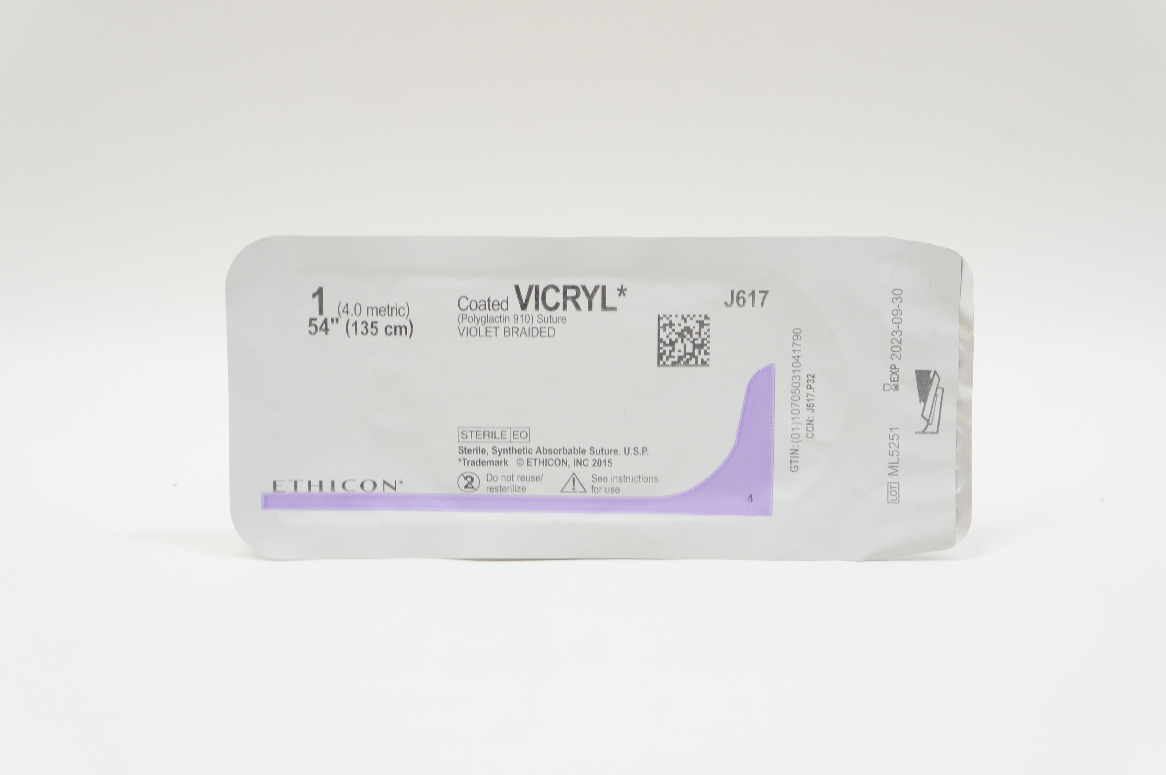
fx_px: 1812
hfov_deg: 35.7
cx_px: 595
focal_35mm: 56
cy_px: 389
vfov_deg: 24.1
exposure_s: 1/40
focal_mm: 36
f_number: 7.1
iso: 400
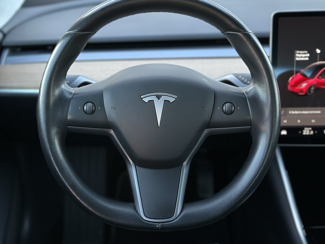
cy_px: 106
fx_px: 554
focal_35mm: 59
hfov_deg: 32.7
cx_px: 141
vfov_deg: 24.8
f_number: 1.78
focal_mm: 6.86
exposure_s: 1/88
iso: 125
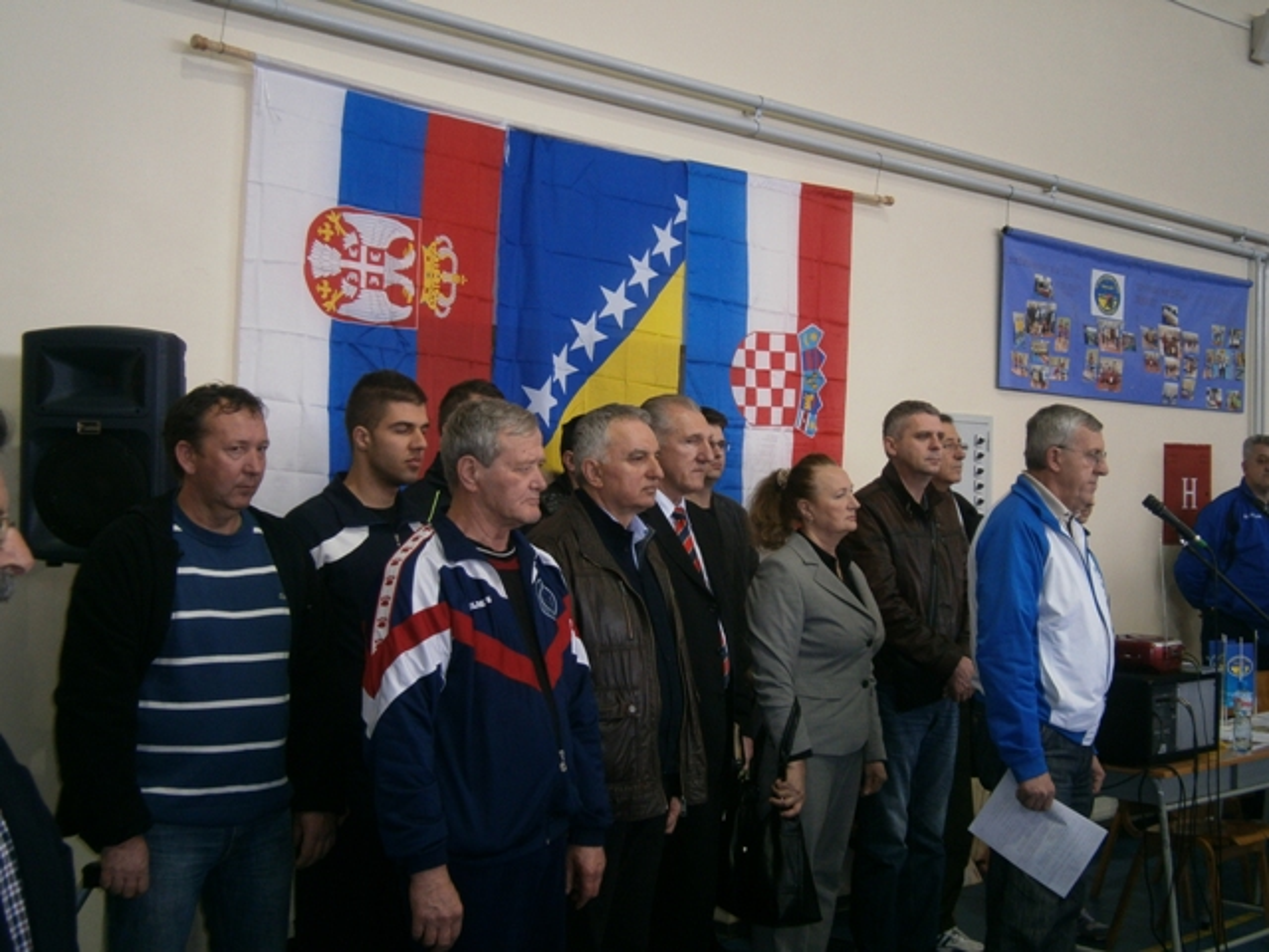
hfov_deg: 40.4
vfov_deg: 30.9
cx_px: 634
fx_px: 1723
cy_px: 476
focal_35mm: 47
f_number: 3.4
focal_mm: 8.3
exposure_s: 1/40
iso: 125
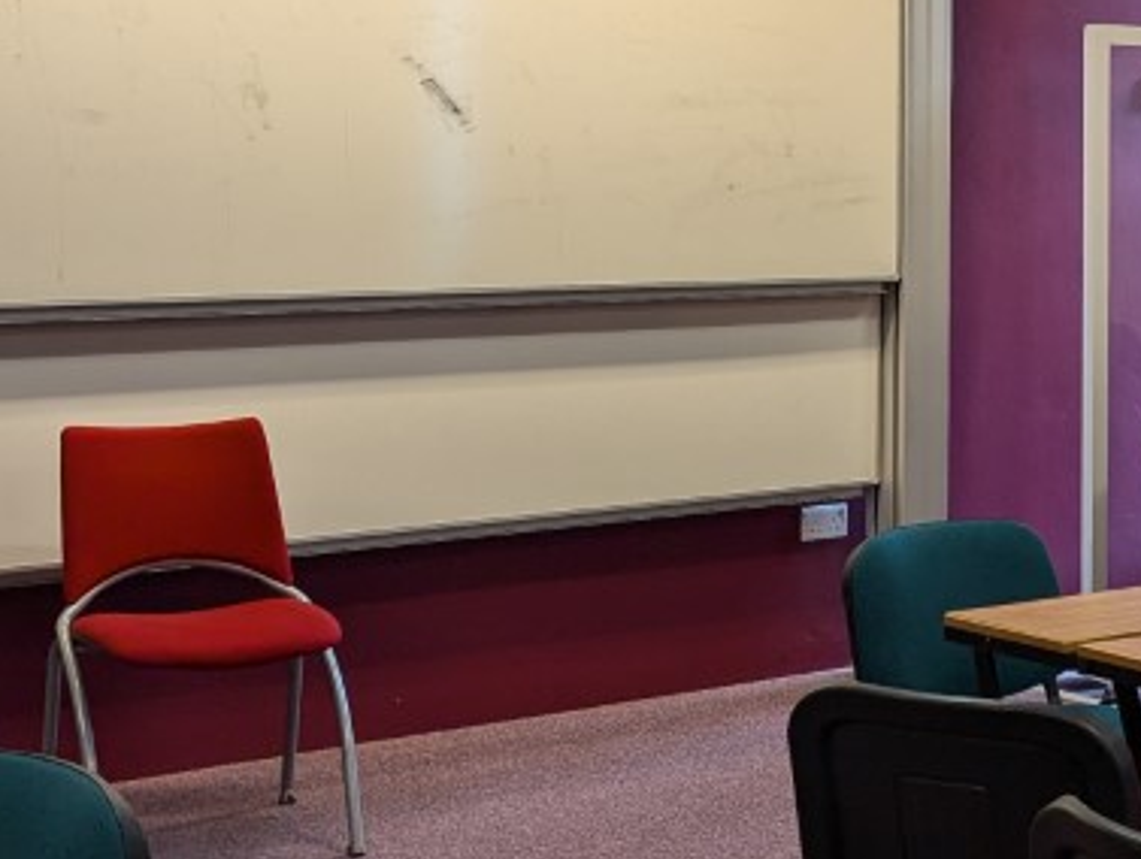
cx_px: 1031
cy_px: 357
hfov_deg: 24.8
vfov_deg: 19.4
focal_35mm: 76
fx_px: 2509
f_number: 1.85
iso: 72
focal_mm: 6.81
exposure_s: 1/50
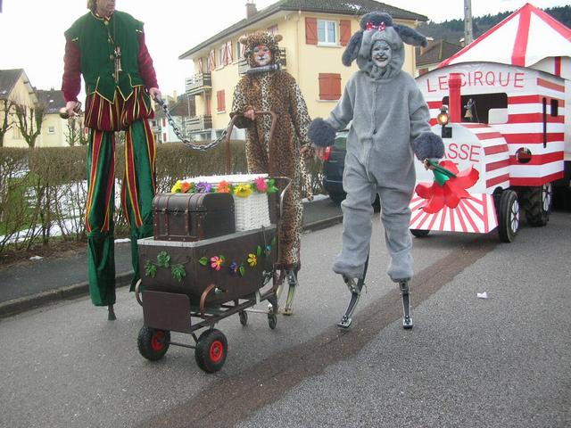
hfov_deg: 52.6
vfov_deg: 40.7
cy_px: 214
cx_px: 286
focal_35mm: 35
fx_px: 577
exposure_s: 1/220
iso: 50
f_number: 2.8
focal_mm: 5.8
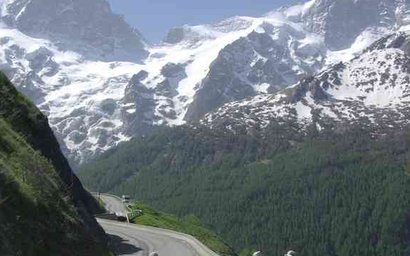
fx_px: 747
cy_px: 151
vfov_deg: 19.4
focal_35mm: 67
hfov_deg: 30.4
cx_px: 123
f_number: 8
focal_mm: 25
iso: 100
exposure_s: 1/250
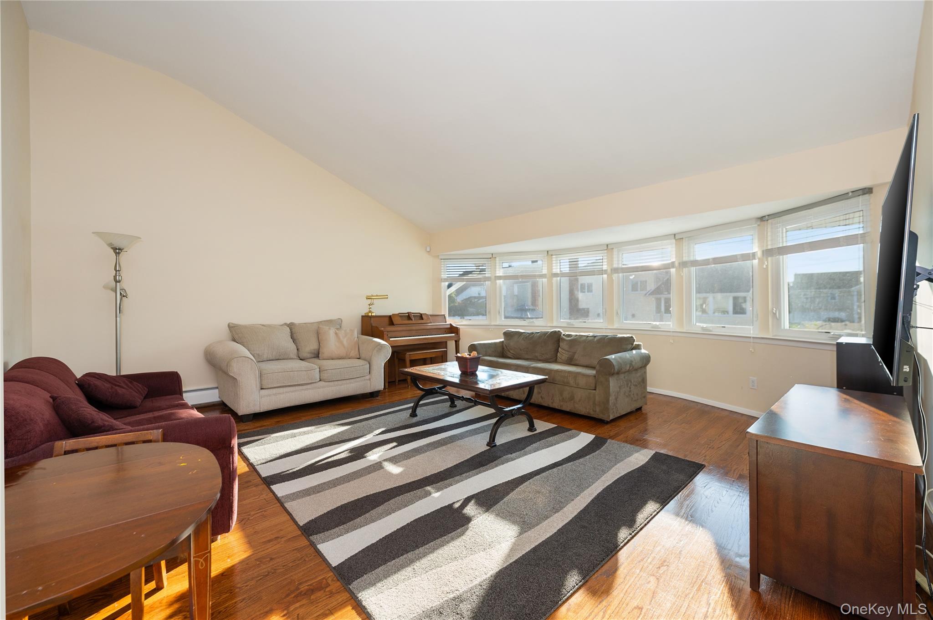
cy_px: 310
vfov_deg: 81.1
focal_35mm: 14
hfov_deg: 104.3
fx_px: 363
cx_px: 466
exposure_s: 1/80
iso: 320
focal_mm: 14
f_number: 5
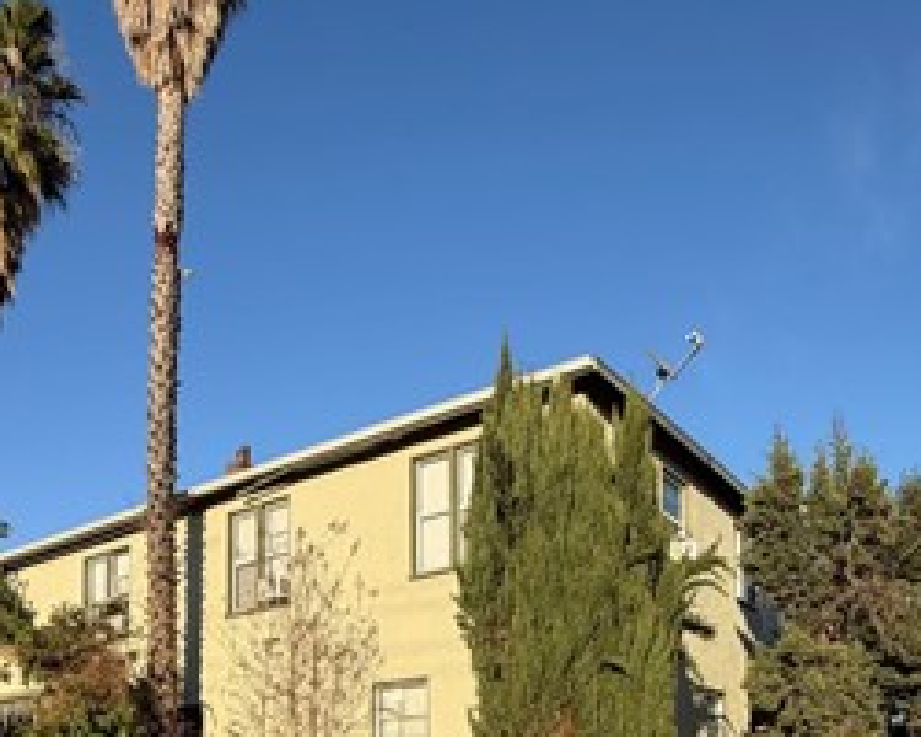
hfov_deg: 51.5
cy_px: 763
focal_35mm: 35
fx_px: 954
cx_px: 472
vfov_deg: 37.1
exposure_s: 1/770
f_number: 2.2
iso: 32
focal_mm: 2.22
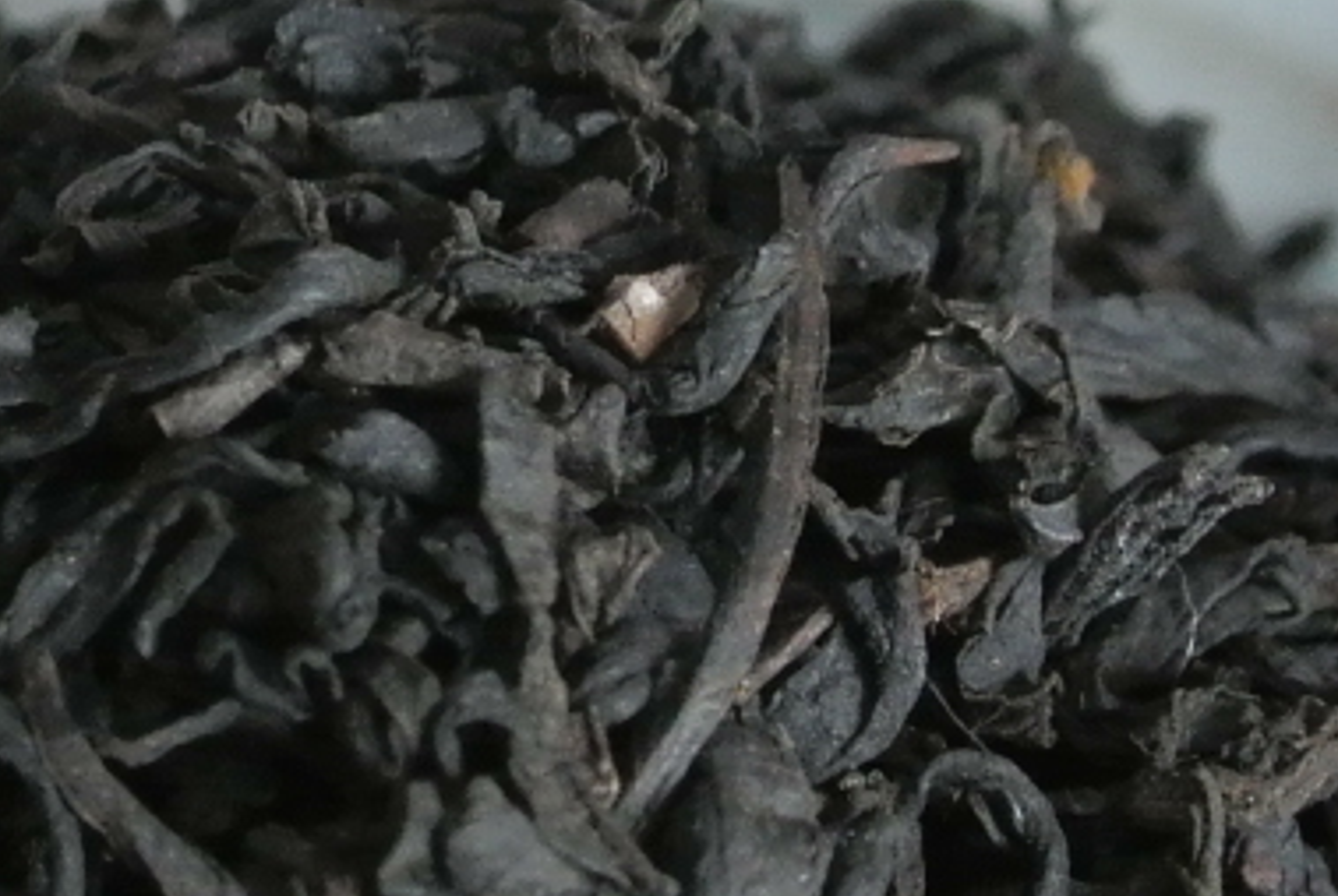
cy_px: 610
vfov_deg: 7.3
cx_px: 42
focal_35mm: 189
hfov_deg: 10.8
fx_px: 7035
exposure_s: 1/25
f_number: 4
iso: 800
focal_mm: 14
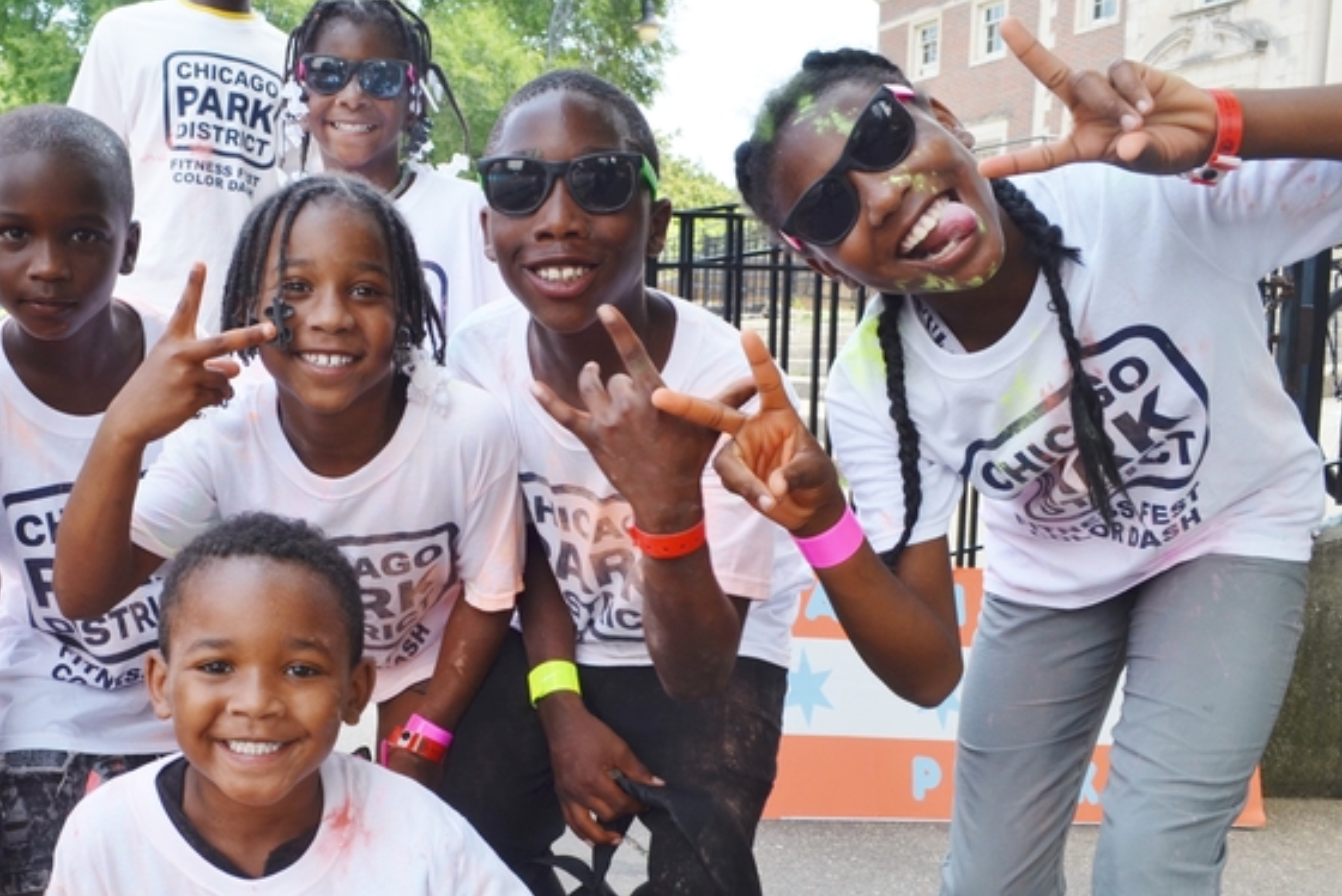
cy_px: 553
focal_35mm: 37
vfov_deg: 35.8
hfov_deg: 51.0
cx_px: 460
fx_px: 1380
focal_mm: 18
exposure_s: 1/160
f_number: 6.3
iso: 200
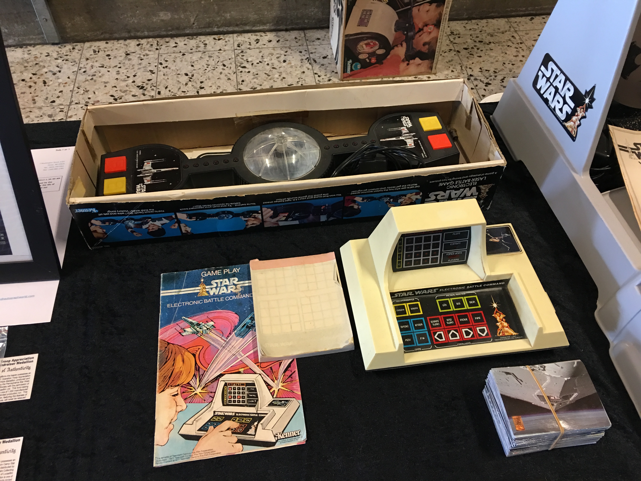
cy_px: 240
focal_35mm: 29
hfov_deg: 61.7
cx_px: 320
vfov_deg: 48.2
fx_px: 537
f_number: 2.2
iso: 80
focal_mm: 4.15
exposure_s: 1/17
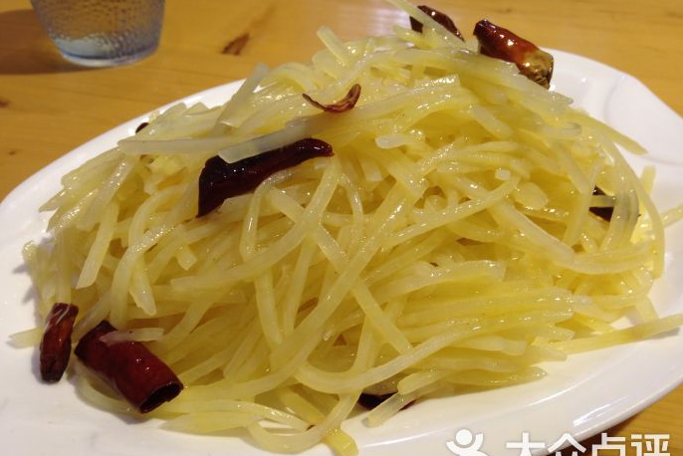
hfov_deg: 54.4
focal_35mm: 35
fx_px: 664
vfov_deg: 37.9
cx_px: 347
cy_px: 243
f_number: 2.4
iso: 50
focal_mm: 4.12
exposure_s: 1/30
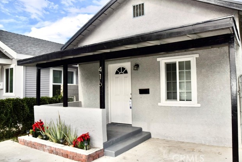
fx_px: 188
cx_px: 125
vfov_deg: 46.4
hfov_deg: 65.4
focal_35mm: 28
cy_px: 80
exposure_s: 1/200
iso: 100
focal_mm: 18
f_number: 8
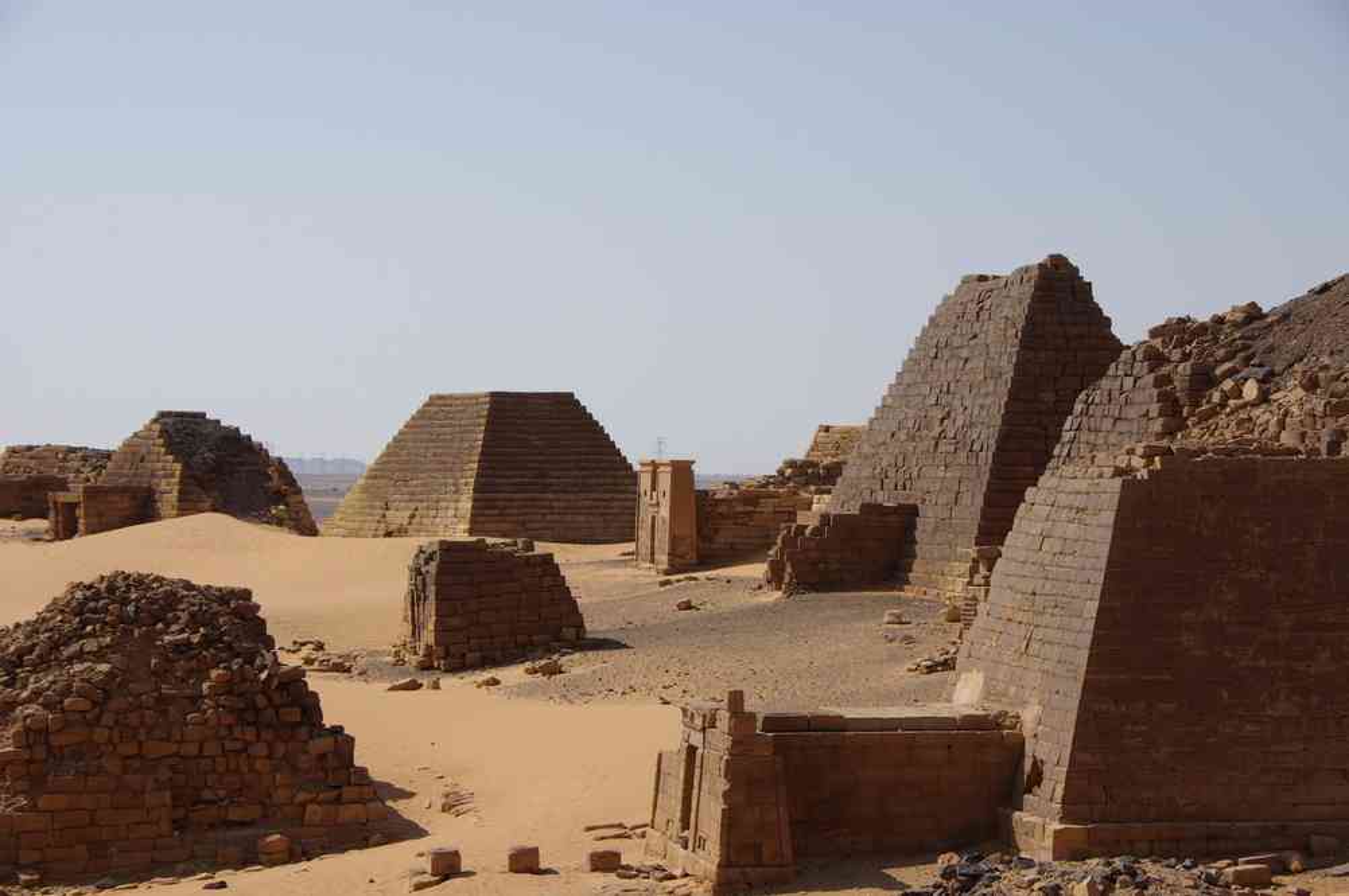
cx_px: 674
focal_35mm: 75
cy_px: 448
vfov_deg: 18.1
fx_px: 2808
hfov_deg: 27.0
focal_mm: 50
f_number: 8
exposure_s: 1/250
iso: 100
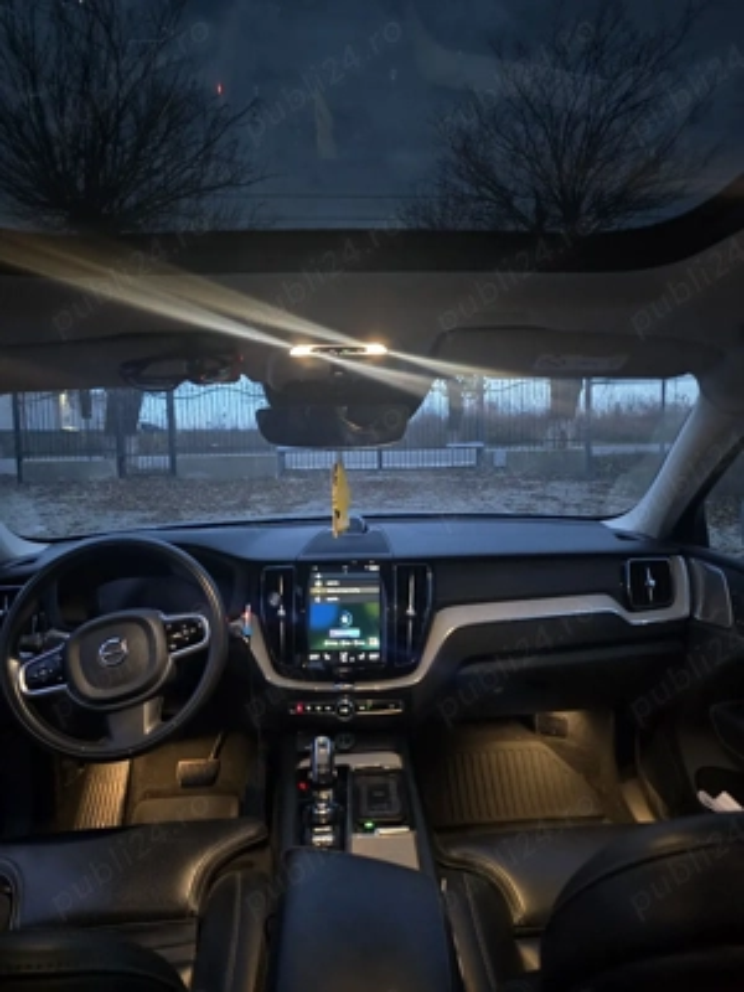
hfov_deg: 58.9
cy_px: 496
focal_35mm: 23
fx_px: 659
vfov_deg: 73.9
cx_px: 372
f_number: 1.7
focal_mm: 6.3
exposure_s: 1/16.7
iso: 1600
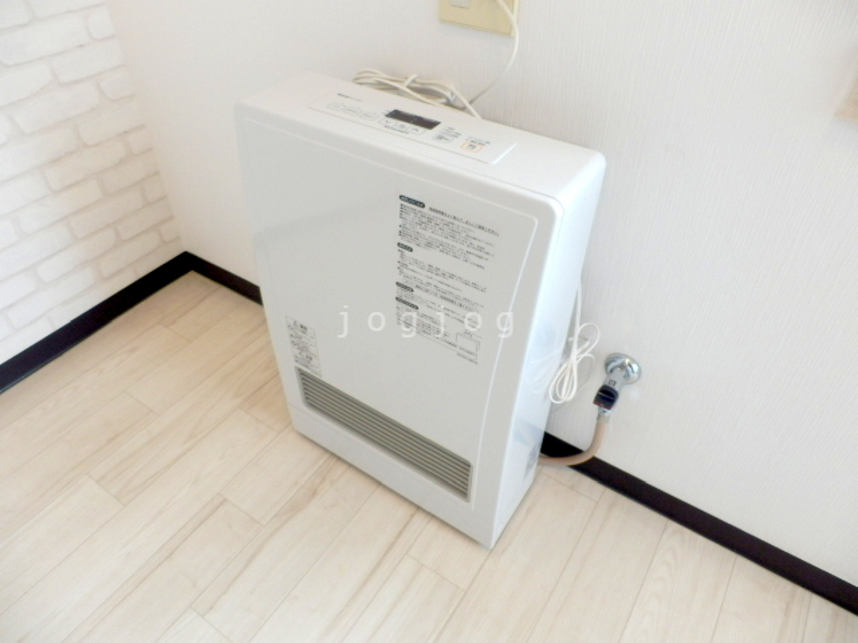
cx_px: 429
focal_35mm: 24
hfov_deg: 71.6
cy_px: 322
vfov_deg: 56.8
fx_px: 595
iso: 80
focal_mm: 4.2
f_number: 3
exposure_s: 1/30
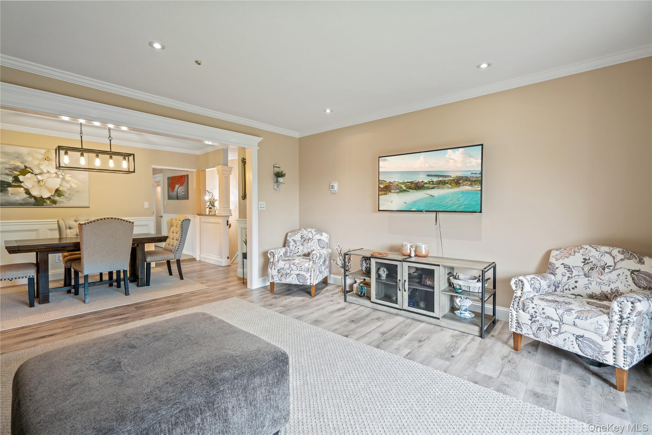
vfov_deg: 73.7
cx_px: 326
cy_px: 218
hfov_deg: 96.7
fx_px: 290
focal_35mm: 16
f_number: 5.6
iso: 800
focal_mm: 16
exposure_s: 1/10
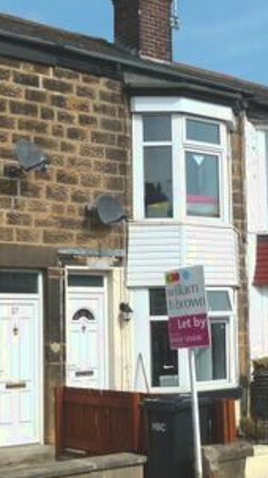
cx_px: 145
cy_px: 256
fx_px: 797
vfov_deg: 33.3
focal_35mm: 63
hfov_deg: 19.1
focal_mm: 4.5
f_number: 4
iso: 100
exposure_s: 1/1600
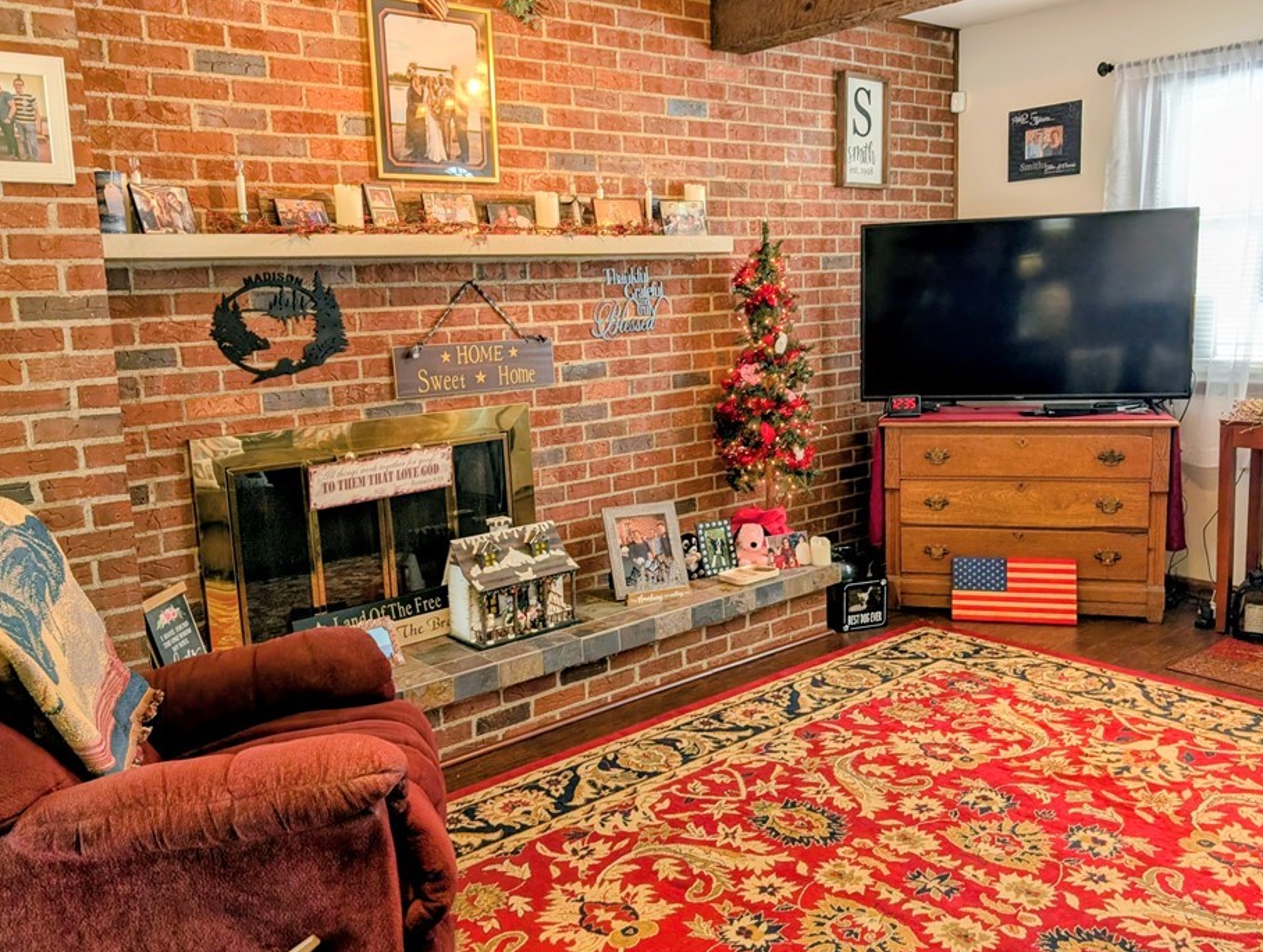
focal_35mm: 27
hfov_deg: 65.2
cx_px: 630
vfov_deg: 51.5
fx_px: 987
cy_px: 468
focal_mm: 6.9
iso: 26
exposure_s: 1/40
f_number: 1.68
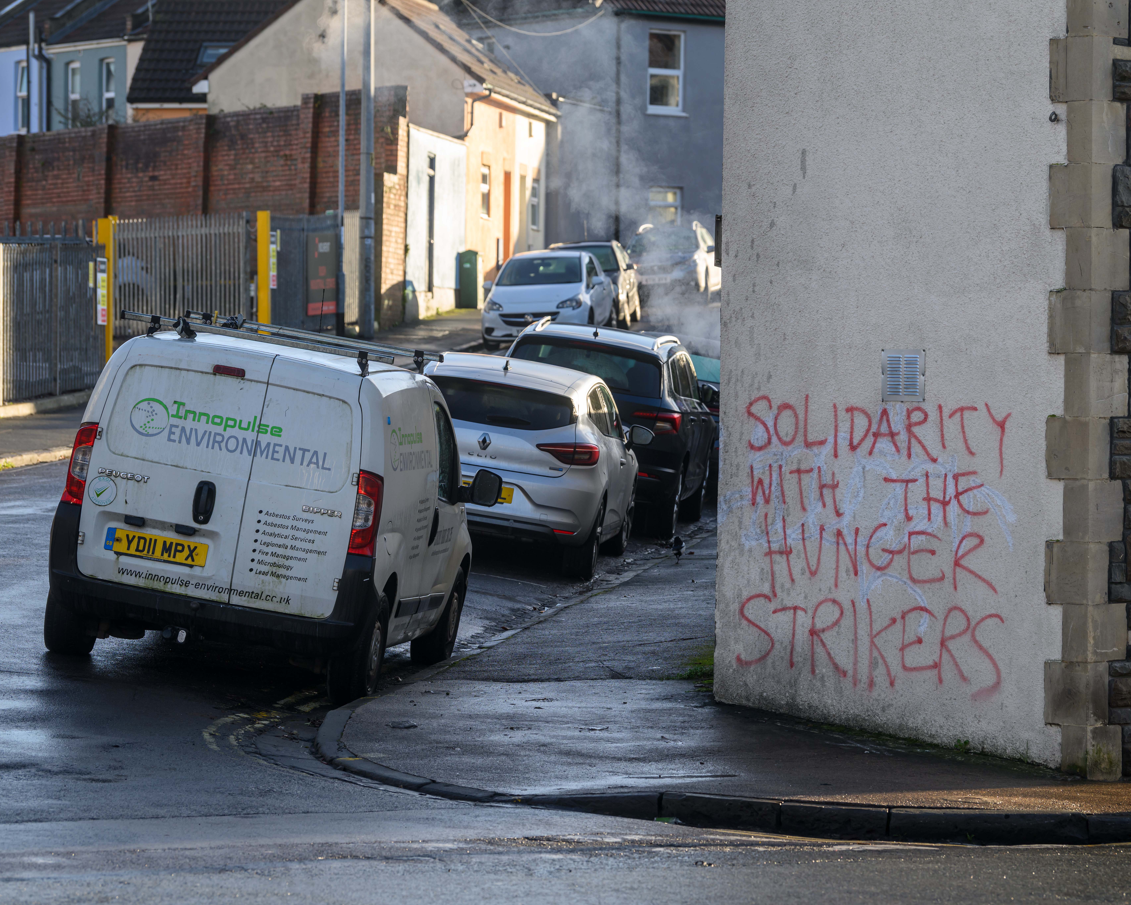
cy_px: 454
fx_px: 4619
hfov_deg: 14.0
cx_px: 653
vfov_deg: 11.2
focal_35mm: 138
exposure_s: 1/250
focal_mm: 122
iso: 160
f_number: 5.6
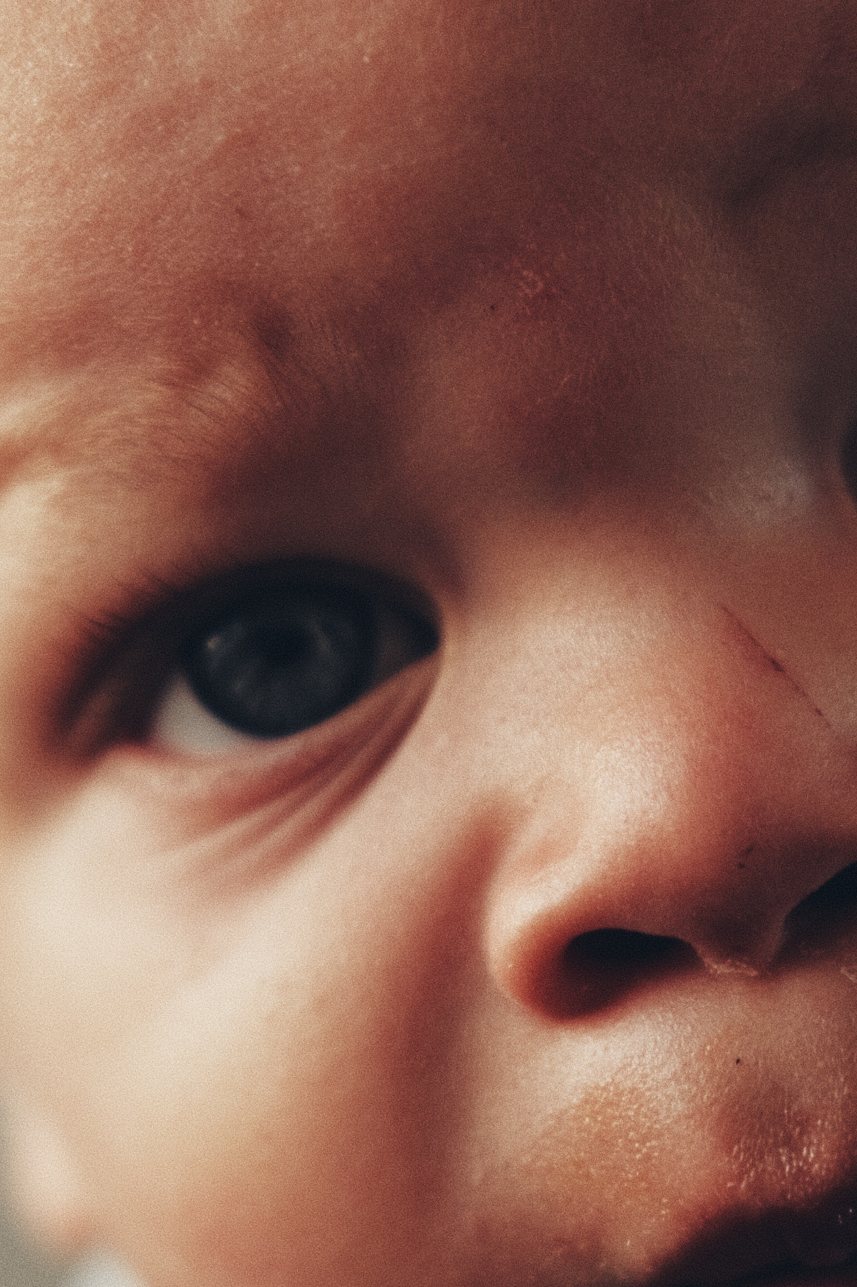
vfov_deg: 17.5
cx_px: 740
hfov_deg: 11.6
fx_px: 4179
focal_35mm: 117
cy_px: 698
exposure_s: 1/500
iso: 160
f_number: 2.2
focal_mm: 35
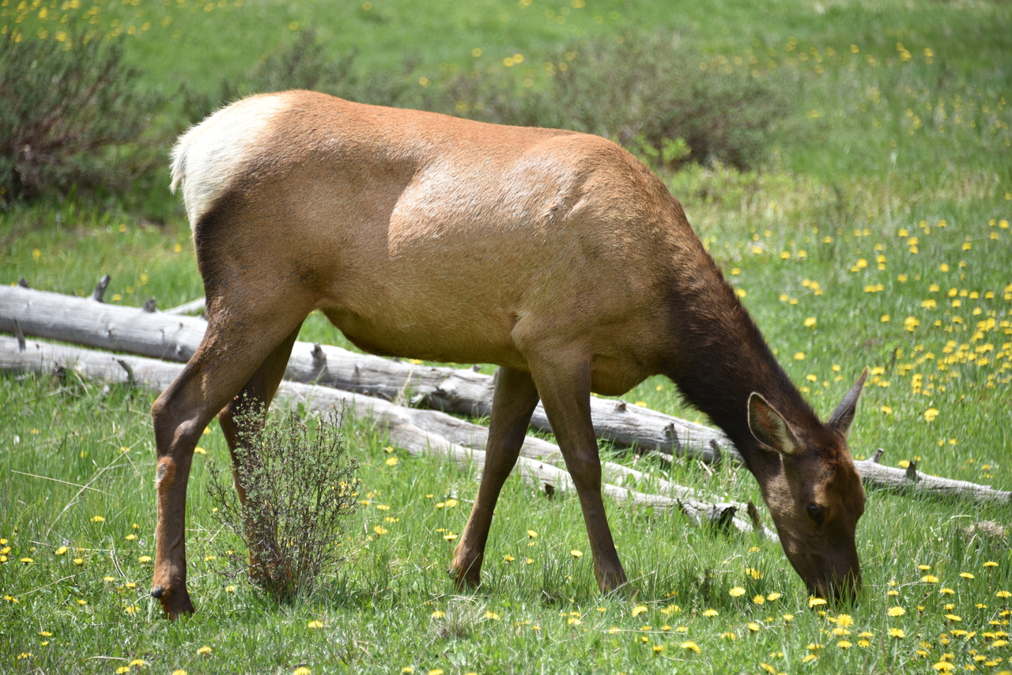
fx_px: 5904
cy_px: 338
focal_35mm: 210
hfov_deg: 9.8
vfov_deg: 6.5
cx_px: 506
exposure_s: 1/500
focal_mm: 210
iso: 180
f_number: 5.6
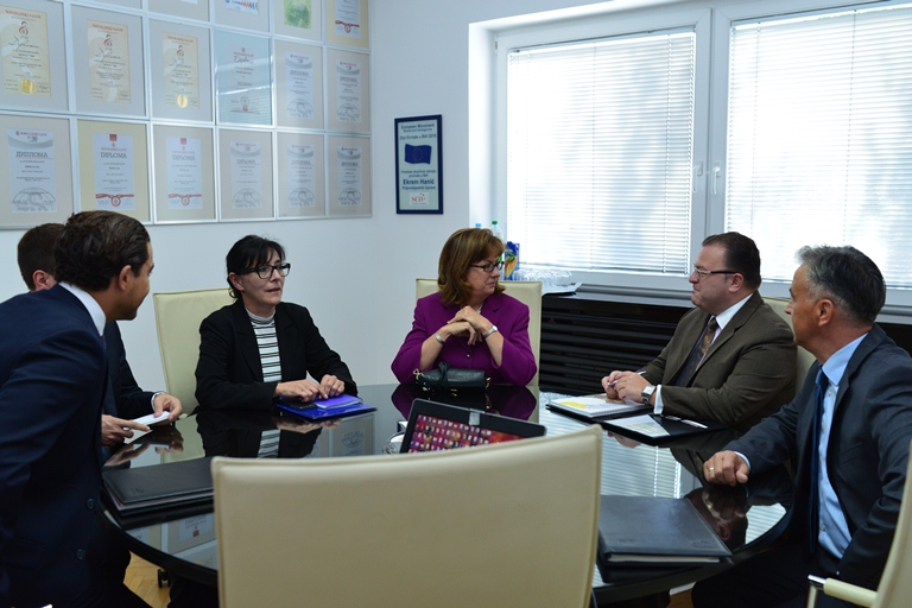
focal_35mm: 35
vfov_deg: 37.9
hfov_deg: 54.4
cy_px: 304
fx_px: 887
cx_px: 456
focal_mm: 35
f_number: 5
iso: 1600
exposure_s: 1/160
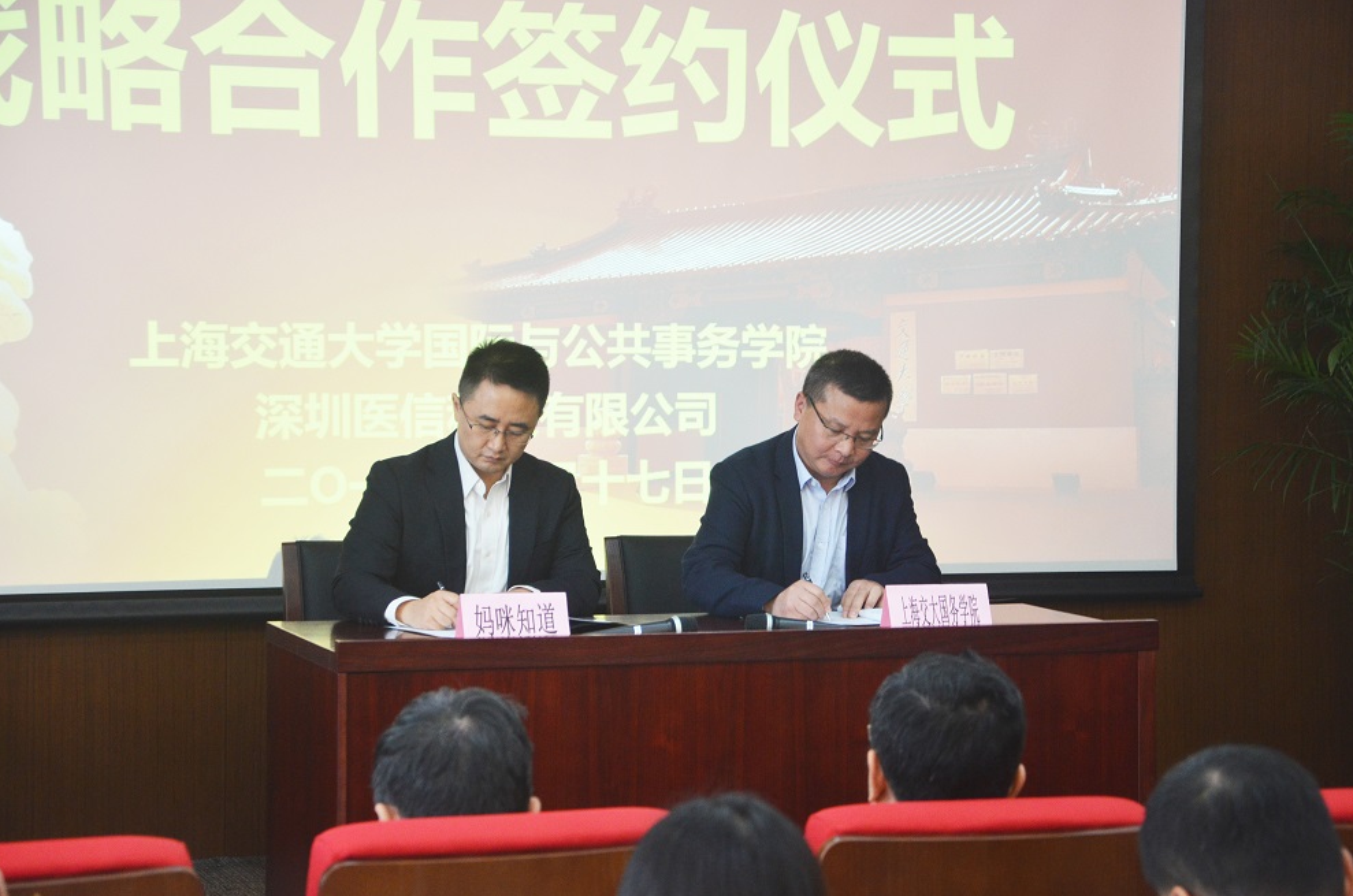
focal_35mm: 94
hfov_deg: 21.7
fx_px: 3525
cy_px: 451
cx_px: 673
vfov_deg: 14.5
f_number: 5.3
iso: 1000
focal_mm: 62
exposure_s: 1/50
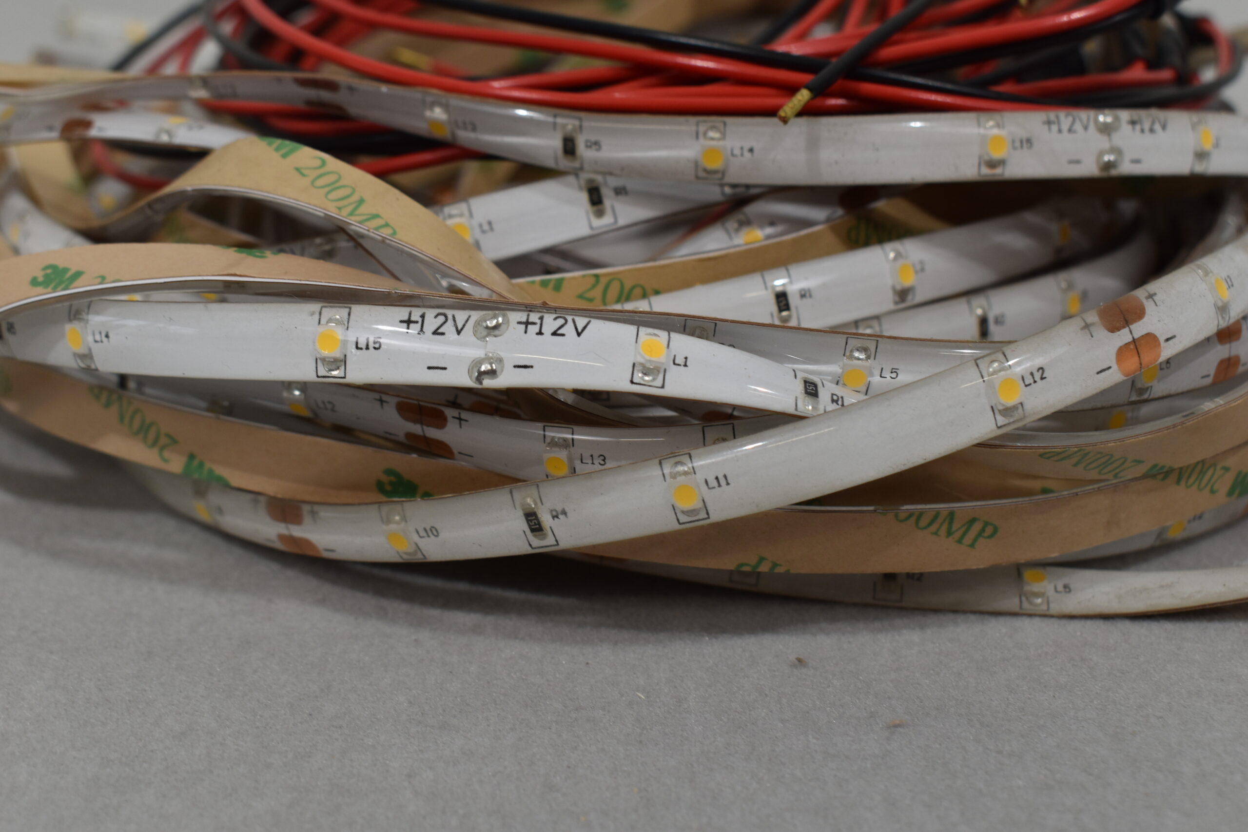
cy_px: 416
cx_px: 624
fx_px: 1612
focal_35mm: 46
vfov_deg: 28.9
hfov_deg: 42.3
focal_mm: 31
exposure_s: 1/60
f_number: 8
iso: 360
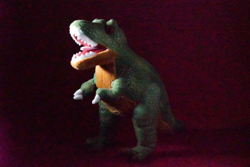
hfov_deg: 36.2
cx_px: 125
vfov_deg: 24.6
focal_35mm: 55
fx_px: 382
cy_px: 84
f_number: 11
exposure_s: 1/5000
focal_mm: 55
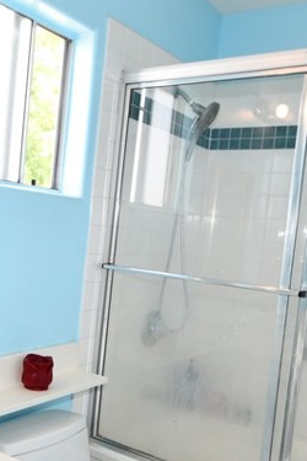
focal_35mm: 41
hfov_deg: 31.9
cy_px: 281
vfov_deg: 47.1
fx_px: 524
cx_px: 68
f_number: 4
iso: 250
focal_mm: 10
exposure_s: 1/60
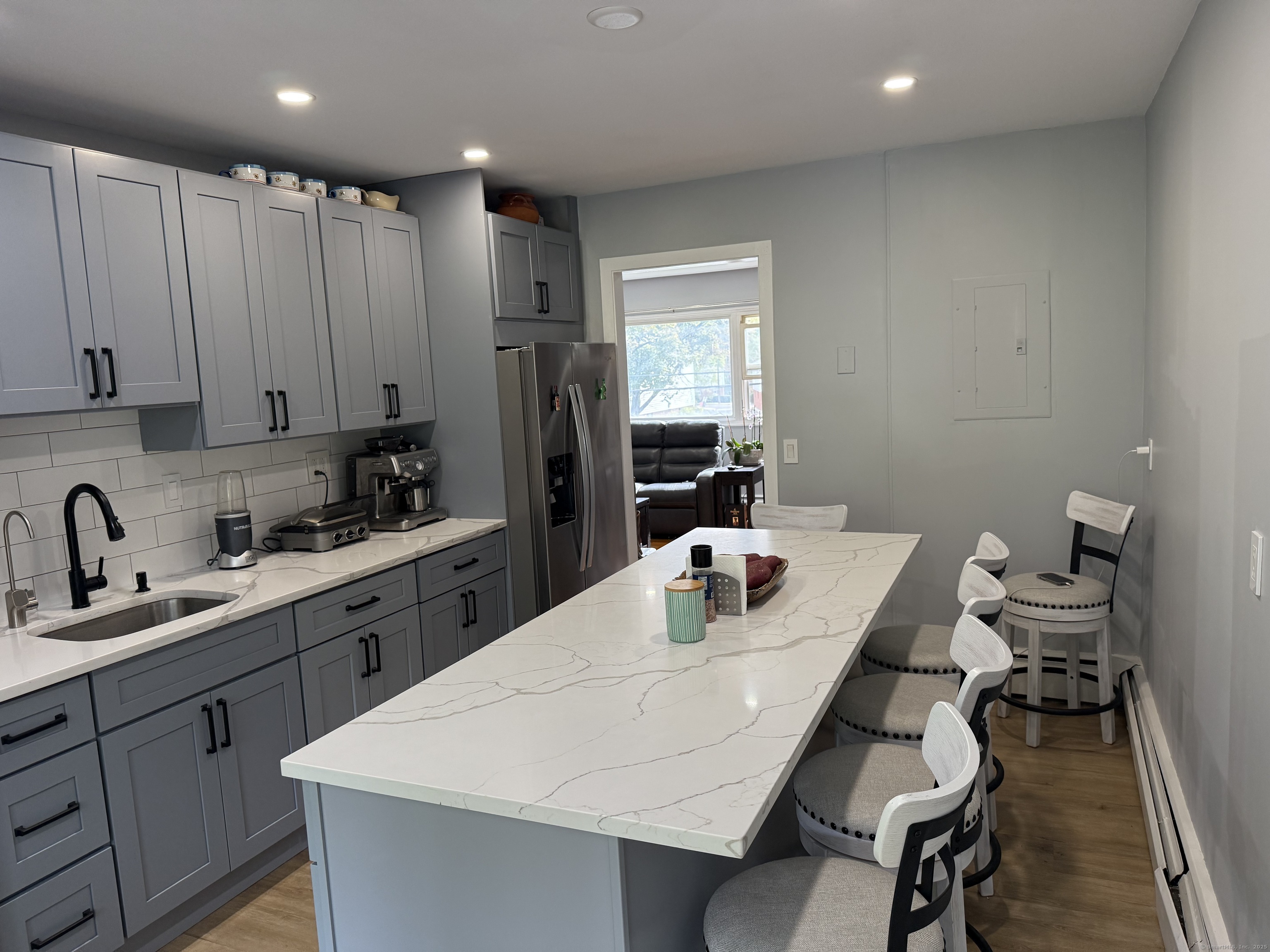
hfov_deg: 71.6
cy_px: 476
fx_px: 881
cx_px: 635
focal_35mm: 24
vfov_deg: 56.8
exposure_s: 1/186
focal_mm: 6.76
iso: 200
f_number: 1.78
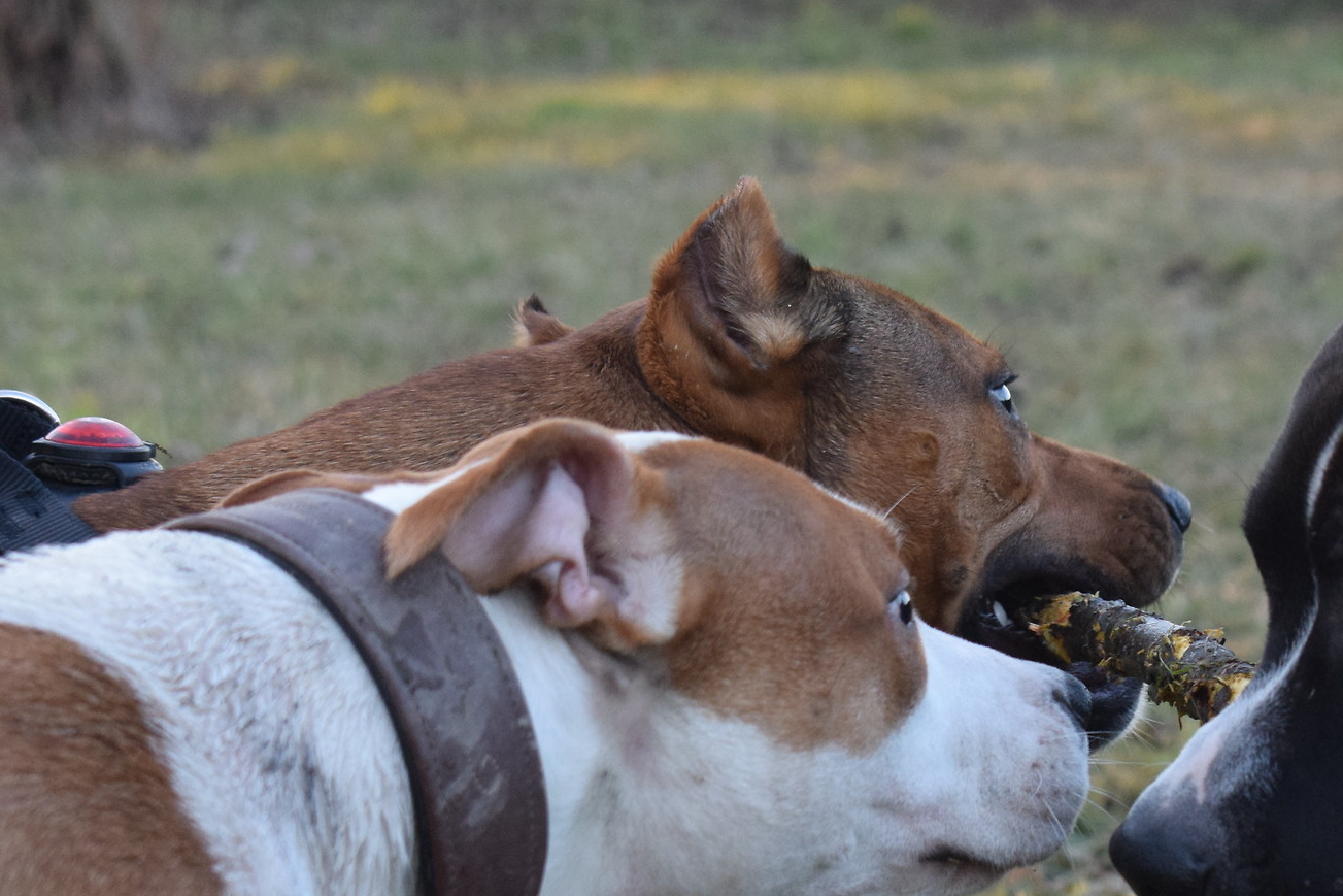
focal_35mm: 152
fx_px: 5668
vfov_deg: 9.0
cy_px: 706
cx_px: 918
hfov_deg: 13.5
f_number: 5.6
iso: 1400
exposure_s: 1/250
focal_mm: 55
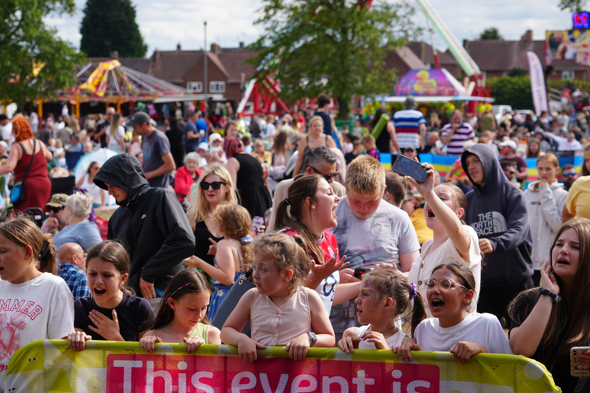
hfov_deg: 14.1
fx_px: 2392
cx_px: 248
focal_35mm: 146
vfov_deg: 9.4
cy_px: 192
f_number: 5
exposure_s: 1/400
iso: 100
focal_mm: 80
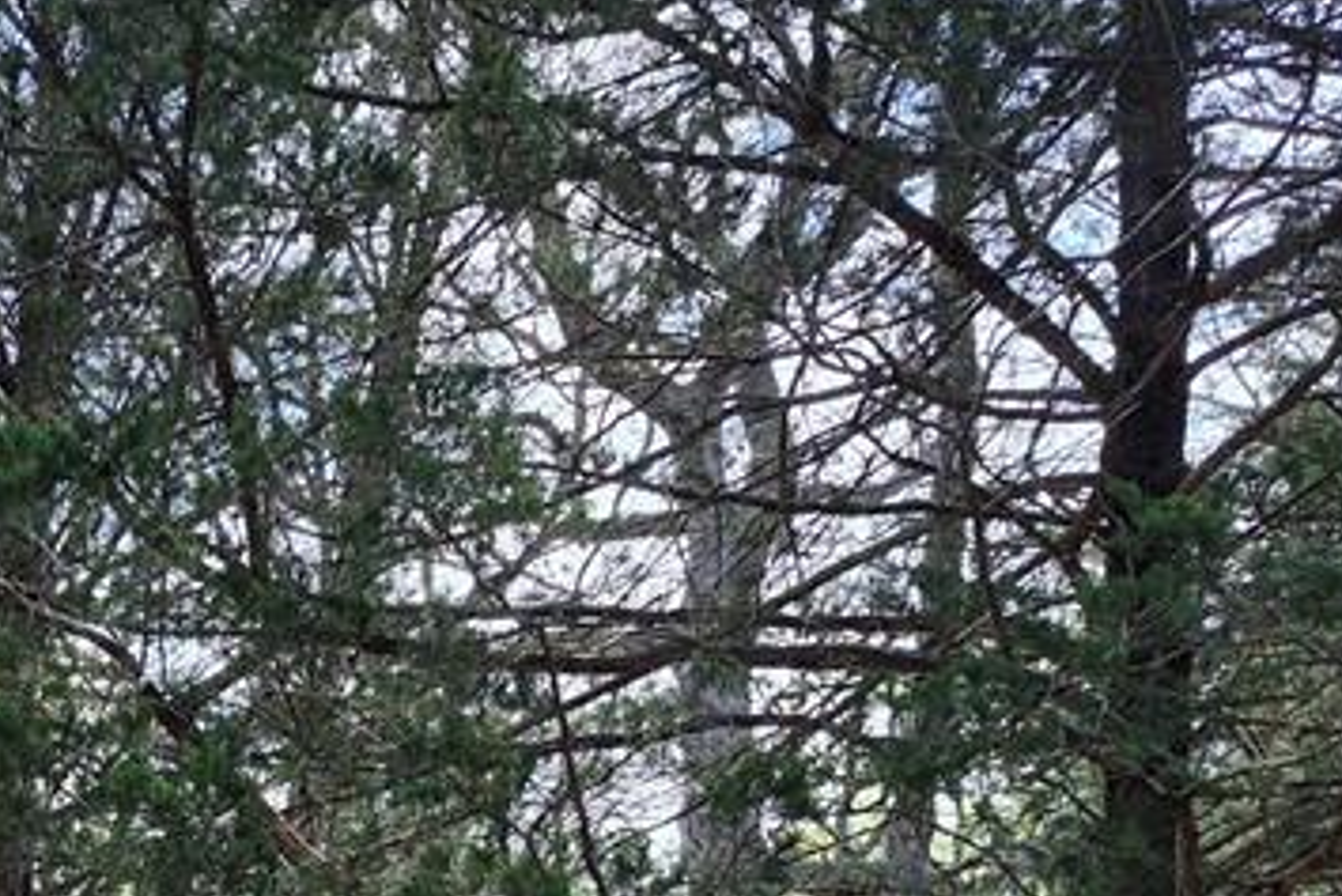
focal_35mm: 69
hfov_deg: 26.2
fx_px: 2573
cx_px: -249
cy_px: 1323
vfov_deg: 17.8
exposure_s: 1/772
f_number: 1.8
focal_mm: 5.4
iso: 25
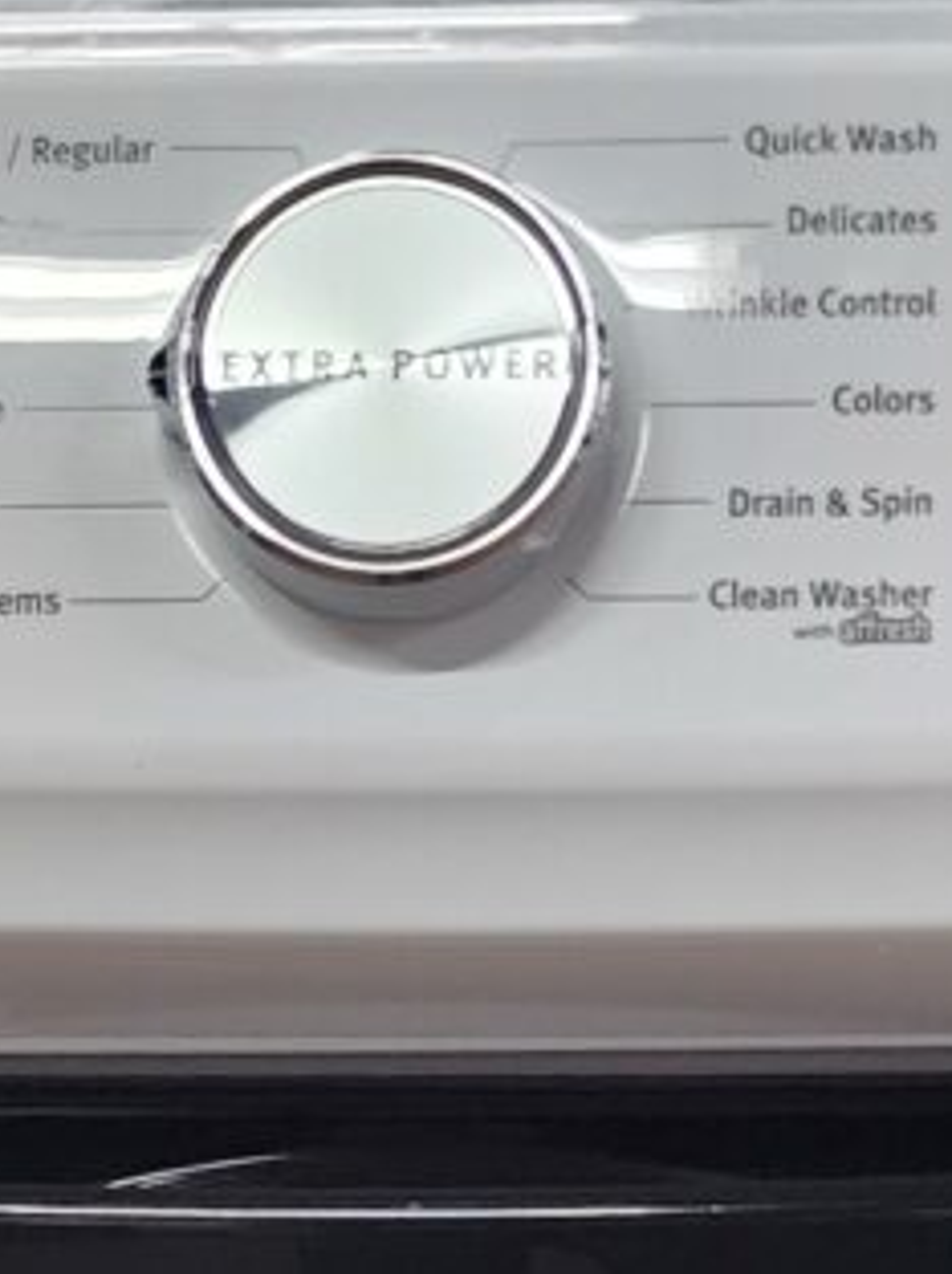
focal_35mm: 103
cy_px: 1925
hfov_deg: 14.3
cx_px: 476
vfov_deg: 17.2
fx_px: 3785
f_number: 1.8
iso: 800
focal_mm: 6.4
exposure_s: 1/120
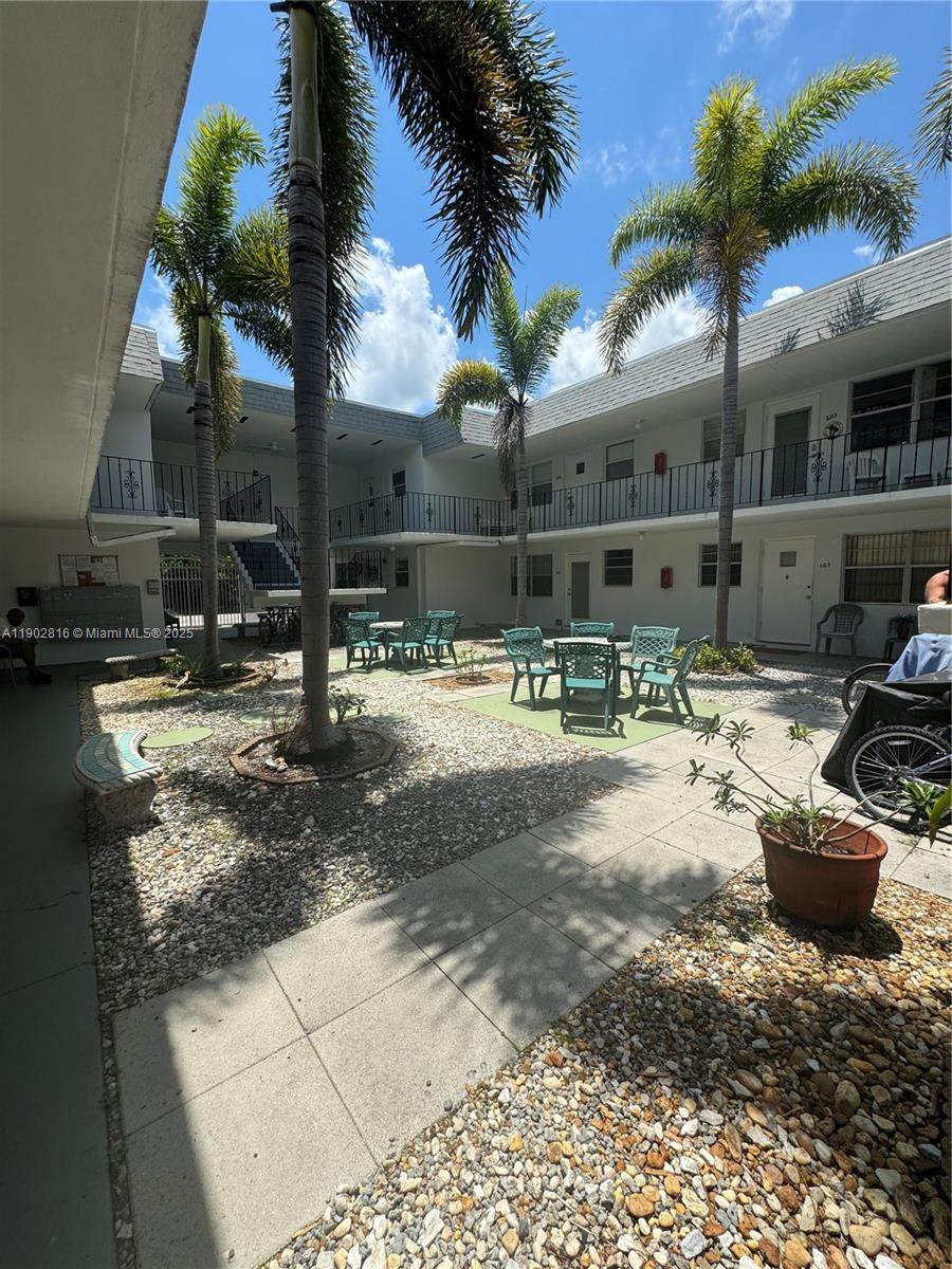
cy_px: 634
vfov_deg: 102.1
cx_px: 476
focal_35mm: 14
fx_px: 513
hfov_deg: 85.7
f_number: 2.2
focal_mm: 2.22
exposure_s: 1/1832
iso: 50
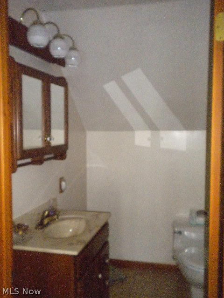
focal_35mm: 35
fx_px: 302
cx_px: 112
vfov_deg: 52.6
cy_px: 149
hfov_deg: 40.7
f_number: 3.1
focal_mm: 6.3
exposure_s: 1/30
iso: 1600
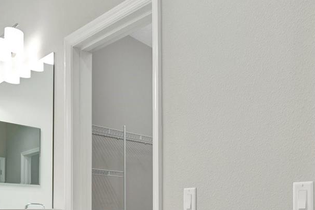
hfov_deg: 47.7
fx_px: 324
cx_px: 270
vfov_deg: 33.0
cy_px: 210
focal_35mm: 37
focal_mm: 14
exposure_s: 1/30
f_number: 6.3
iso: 400
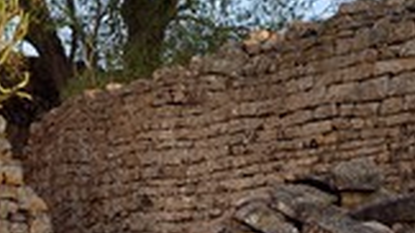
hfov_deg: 15.2
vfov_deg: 8.8
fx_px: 1496
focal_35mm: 136
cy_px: 251
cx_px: -87
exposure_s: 1/160
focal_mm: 50
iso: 400
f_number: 9
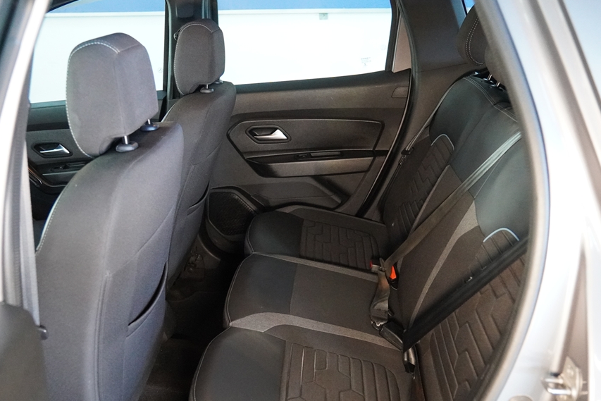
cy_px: 234
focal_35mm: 36
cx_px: 266
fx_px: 601
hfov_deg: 53.0
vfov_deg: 36.8
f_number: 2.8
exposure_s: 1/100
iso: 6400
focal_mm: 20
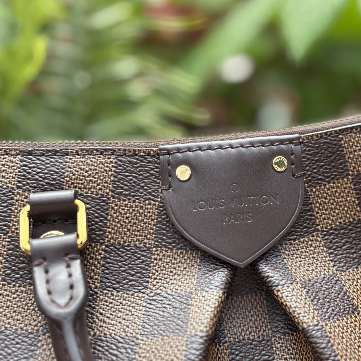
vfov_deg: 27.7
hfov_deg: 27.6
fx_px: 732
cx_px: 224
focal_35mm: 62
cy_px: 180
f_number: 1.6
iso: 32
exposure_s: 1/498
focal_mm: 5.96
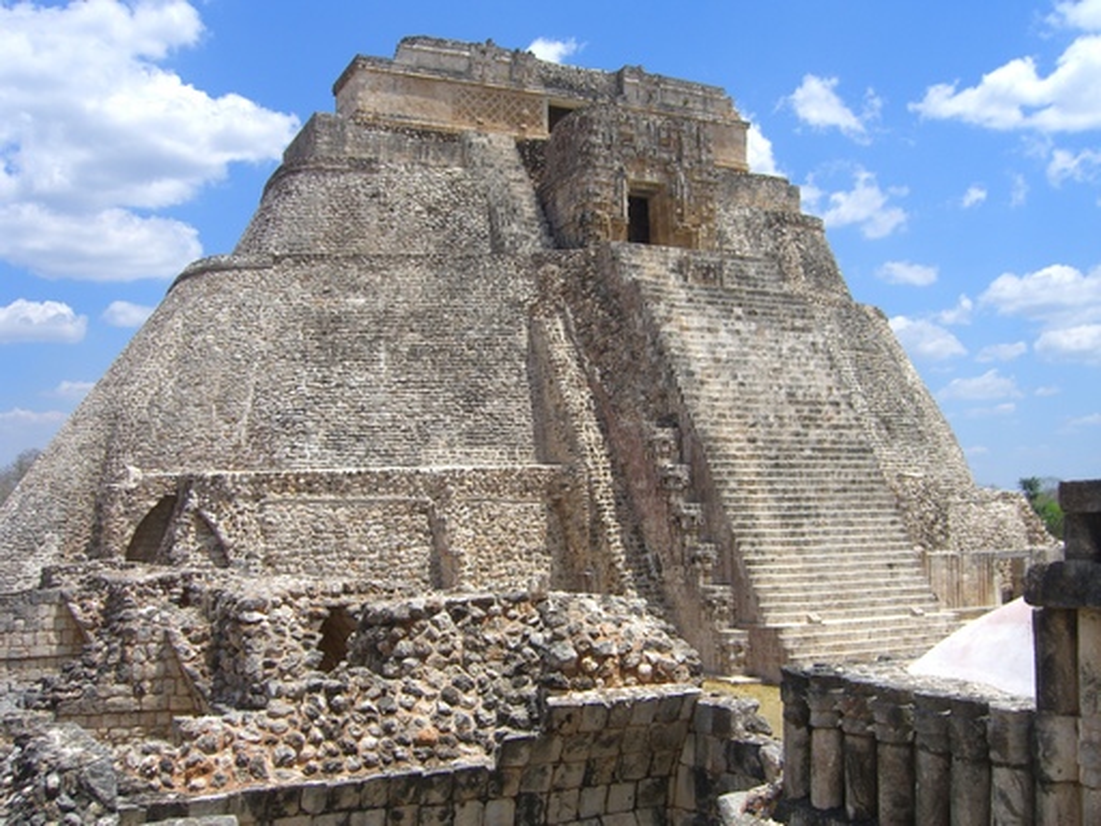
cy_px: 413
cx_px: 550
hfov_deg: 49.0
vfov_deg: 37.7
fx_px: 1209
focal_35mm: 38
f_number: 8
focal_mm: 7.9
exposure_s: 1/200
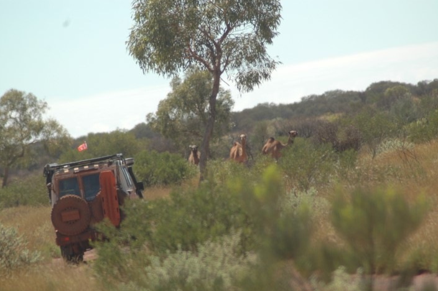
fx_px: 5616
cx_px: 214
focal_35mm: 462
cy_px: 148
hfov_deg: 4.5
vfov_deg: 3.0
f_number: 7.1
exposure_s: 1/500
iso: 200
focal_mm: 300
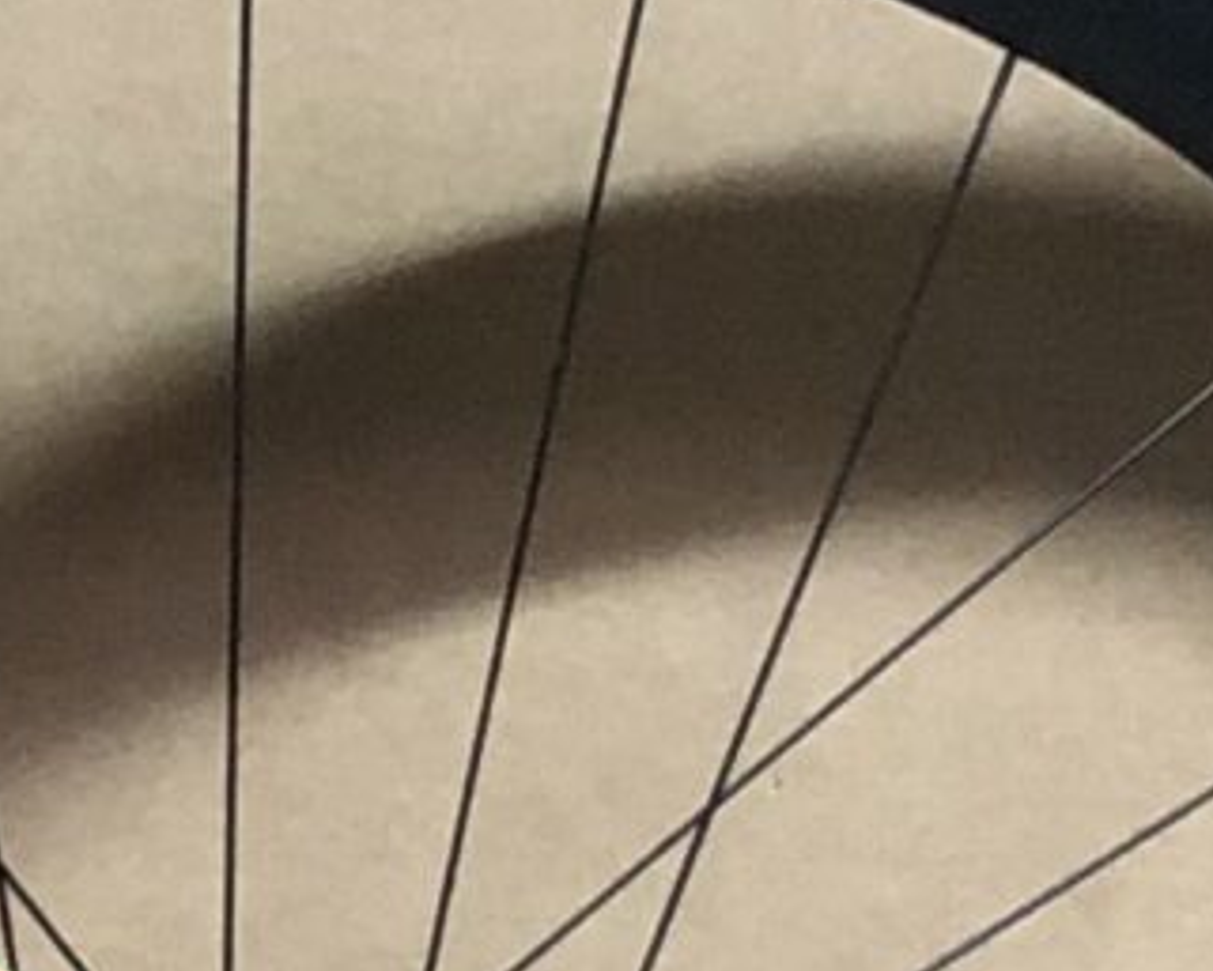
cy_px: 280
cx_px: -2573
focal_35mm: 218
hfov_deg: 7.6
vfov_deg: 7.1
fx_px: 7829
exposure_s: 1/5
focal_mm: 3.99
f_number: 1.8
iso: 100
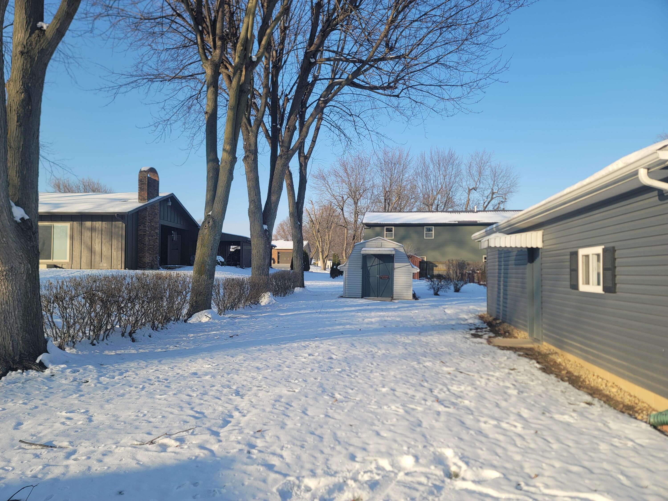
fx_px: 482
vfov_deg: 54.9
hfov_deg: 69.4
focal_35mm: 25
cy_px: 250
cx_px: 334
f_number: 1.8
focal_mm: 7
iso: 20
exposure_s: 1/694
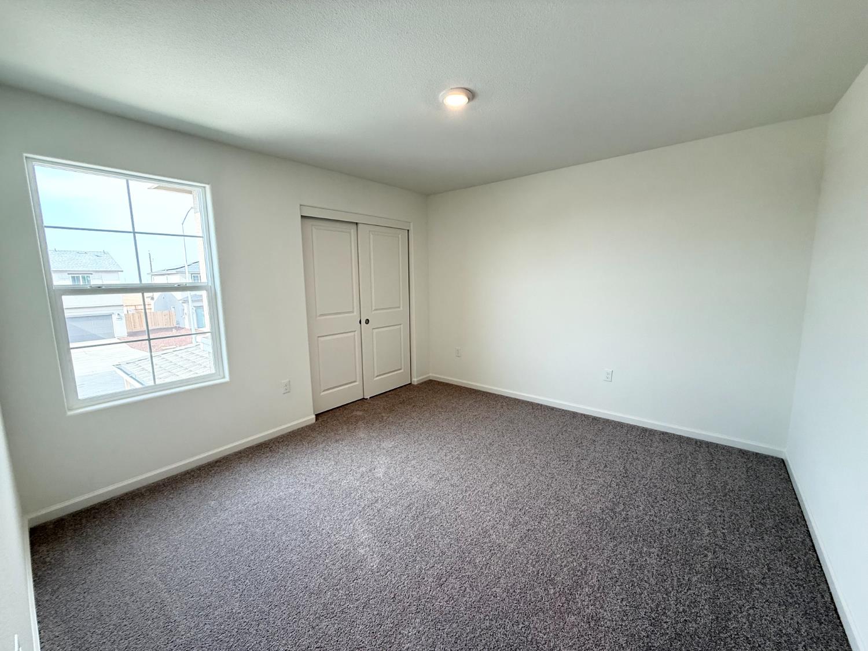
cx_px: 434
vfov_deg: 85.7
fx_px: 351
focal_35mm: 14
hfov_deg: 102.1
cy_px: 326
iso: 125
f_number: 2.2
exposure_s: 1/120
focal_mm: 2.22
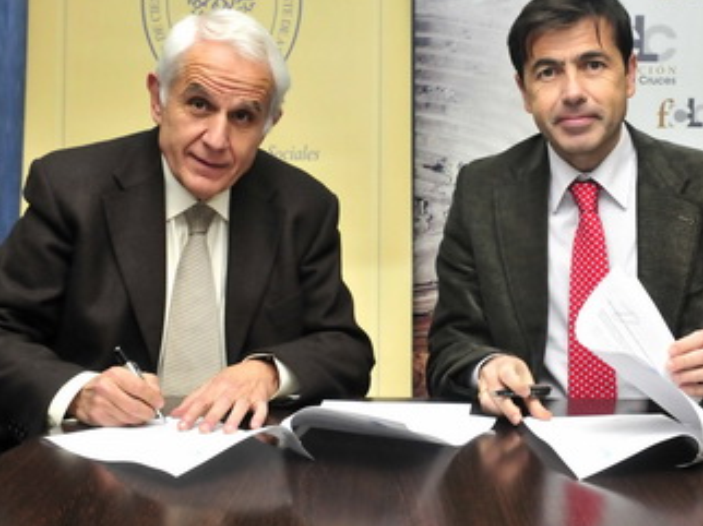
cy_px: 266
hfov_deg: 43.8
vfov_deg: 33.6
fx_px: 873
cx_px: 386
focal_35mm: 43
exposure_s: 1/125
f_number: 5.6
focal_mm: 24
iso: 800
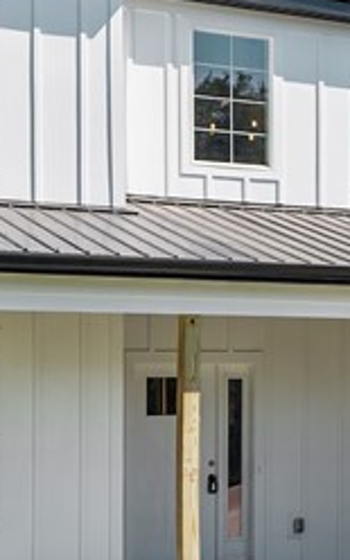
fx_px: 1602
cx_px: 436
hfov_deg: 12.1
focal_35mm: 105
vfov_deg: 19.8
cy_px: 364
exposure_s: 1/5000
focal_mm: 8.67
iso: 170
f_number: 1.8
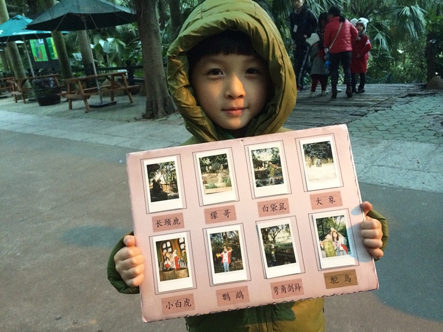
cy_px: 166
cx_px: 222
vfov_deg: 46.8
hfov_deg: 60.0
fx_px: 384
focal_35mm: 30
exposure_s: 1/30
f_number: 2.2
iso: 320
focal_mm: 4.12
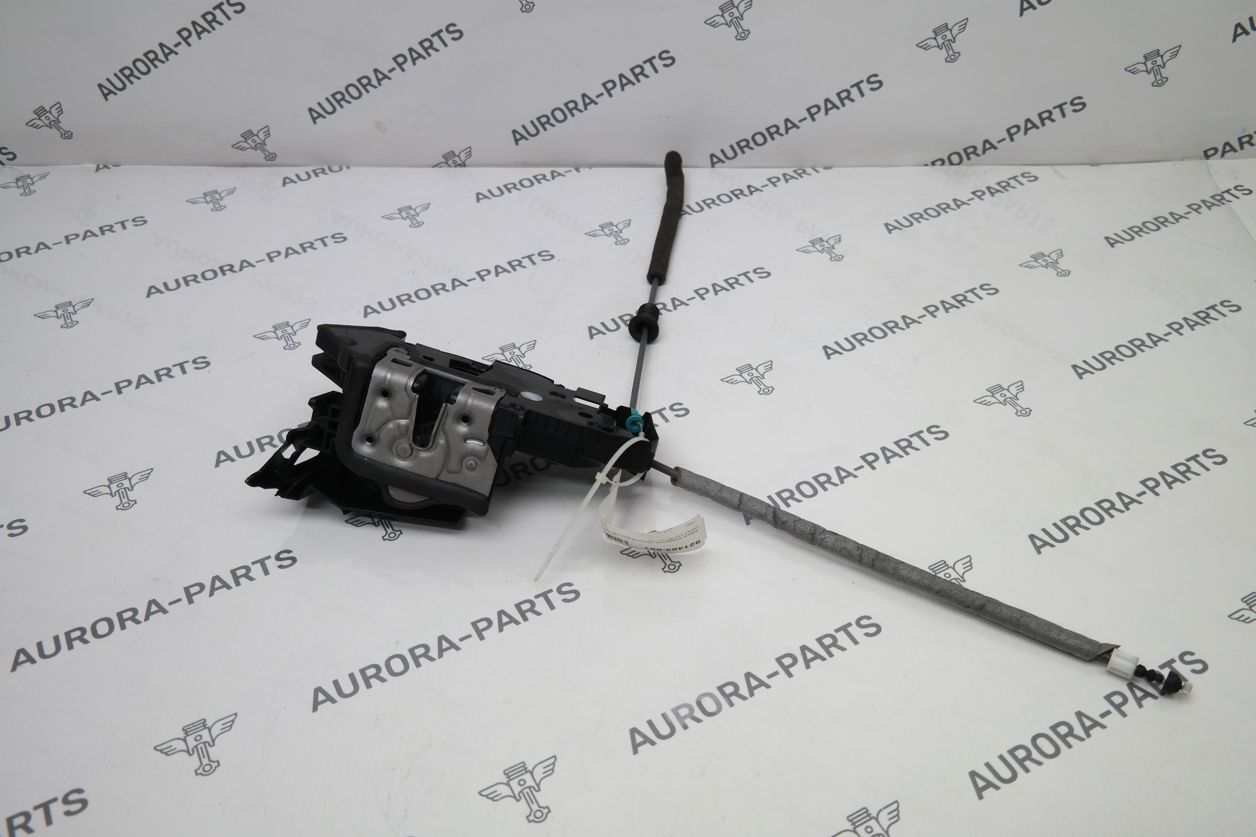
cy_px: 418
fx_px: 1047
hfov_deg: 61.9
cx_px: 628
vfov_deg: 43.6
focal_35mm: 30
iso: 100
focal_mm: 20
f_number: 3.5
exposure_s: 1/80
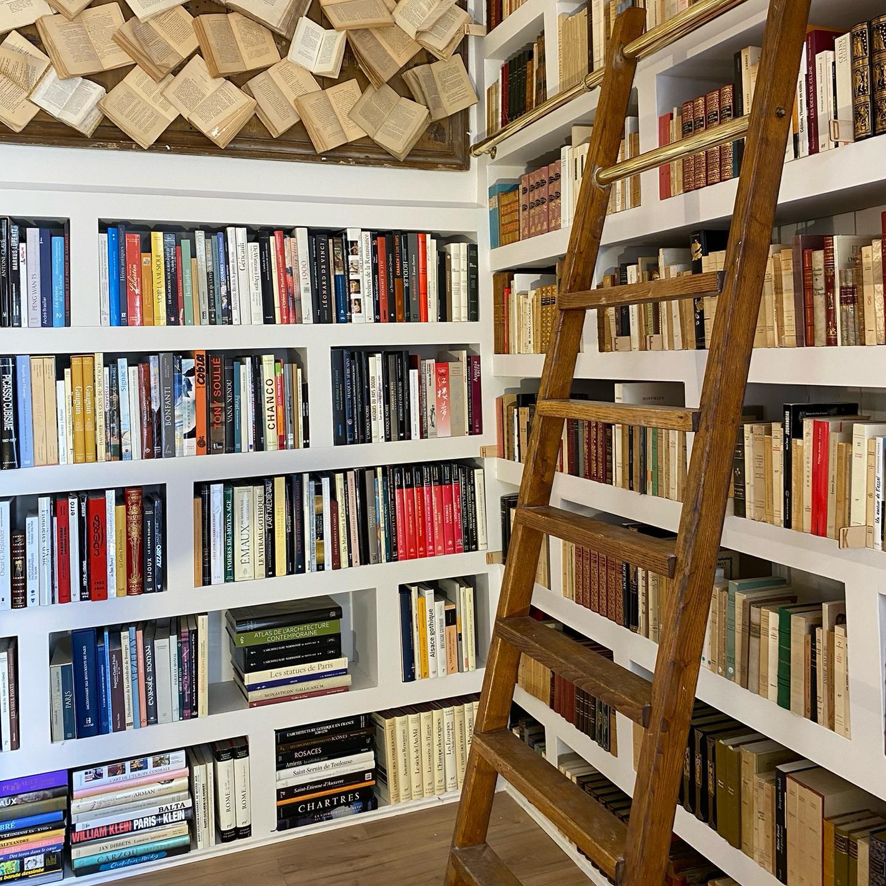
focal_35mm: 31
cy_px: 351
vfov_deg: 52.1
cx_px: 441
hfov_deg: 52.5
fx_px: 898
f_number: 1.8
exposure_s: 1/50
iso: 100
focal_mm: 4.25
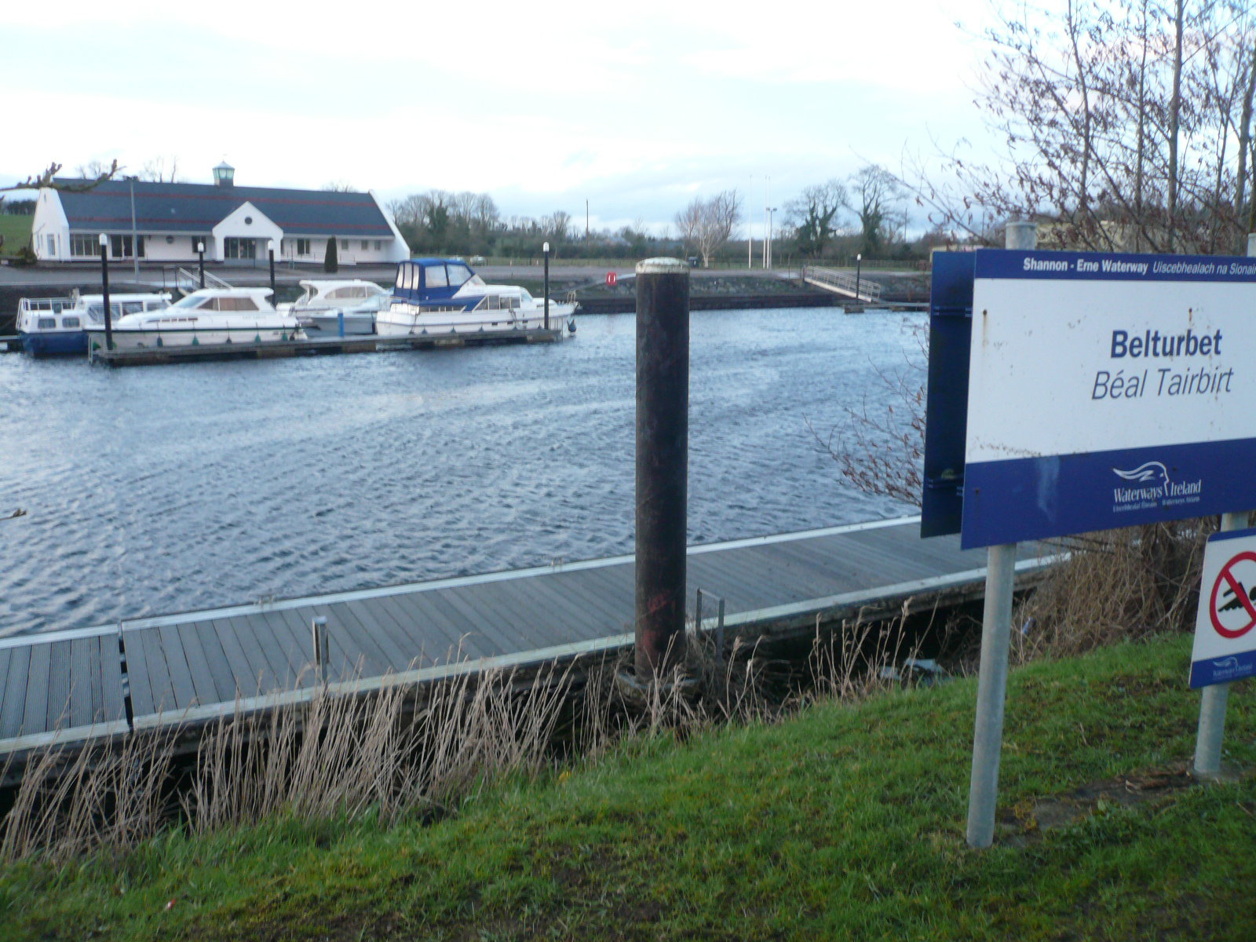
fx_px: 1016
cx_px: 628
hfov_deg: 63.4
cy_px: 471
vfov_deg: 49.7
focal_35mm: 28
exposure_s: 1/30
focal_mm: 4.6
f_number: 2.8
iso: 100
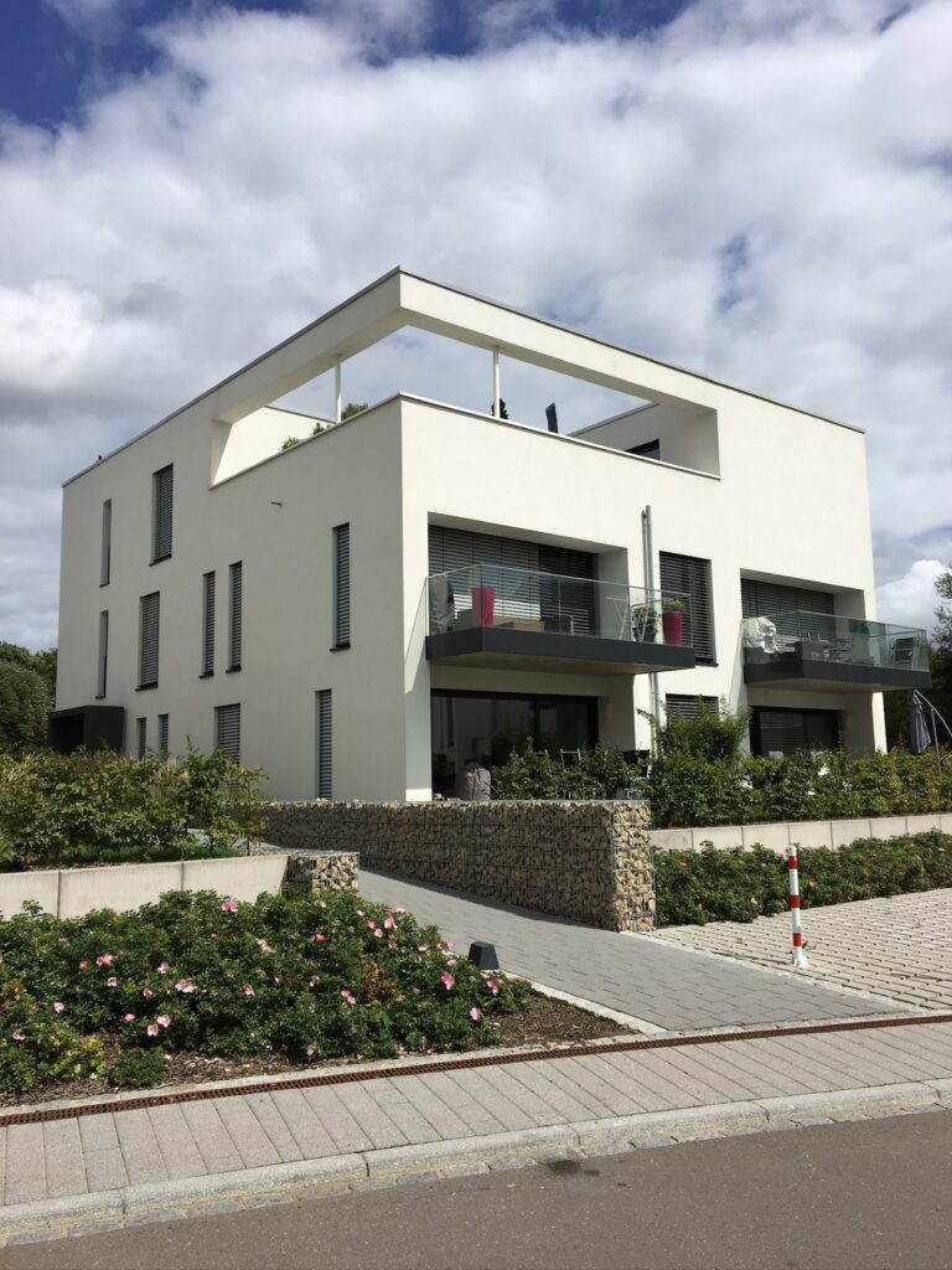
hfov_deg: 48.2
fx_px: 1063
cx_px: 476
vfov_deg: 61.7
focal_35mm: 29
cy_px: 635
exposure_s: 1/3663
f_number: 2.2
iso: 25
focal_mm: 4.15
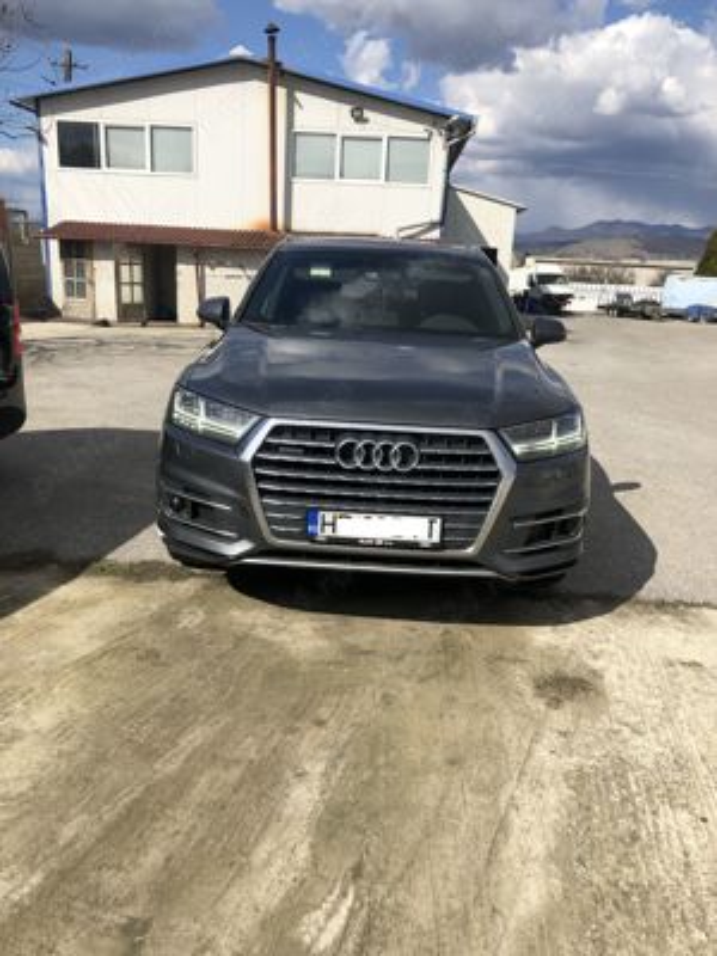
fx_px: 773
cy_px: 478
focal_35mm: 28
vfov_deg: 63.4
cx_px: 358
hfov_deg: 49.7
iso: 20
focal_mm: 3.99
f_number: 1.8
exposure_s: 1/3003
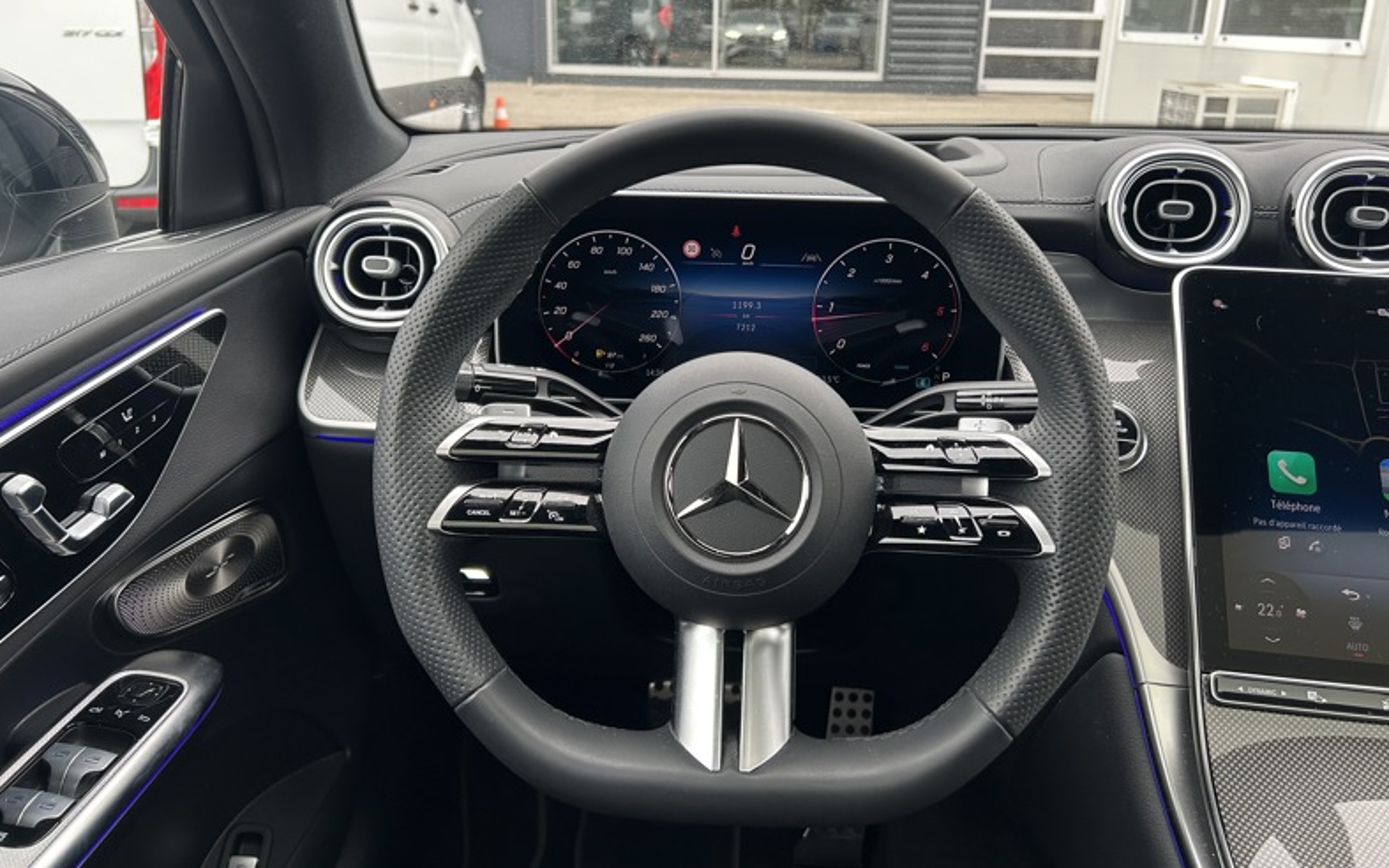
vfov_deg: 44.3
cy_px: 349
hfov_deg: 66.5
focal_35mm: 28
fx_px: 1060
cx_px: 697
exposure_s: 1/101
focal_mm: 5.7
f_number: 1.5
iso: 64
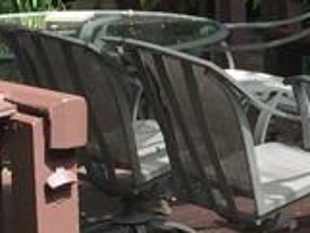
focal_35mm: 184
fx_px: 1649
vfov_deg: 8.0
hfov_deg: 9.9
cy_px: -21
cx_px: 639
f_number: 2.2
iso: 32
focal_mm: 4.15
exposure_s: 1/356
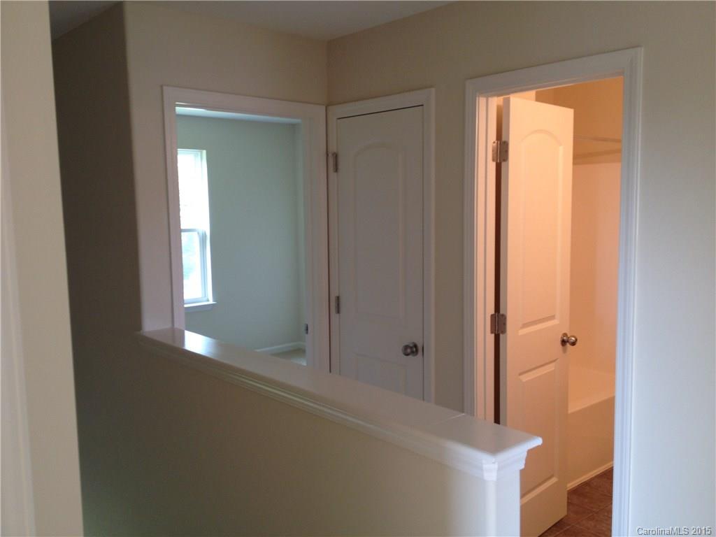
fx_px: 724
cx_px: 358
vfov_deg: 40.7
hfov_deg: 52.6
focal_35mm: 35
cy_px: 268
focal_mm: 4.28
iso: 64
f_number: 2.4
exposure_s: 1/20
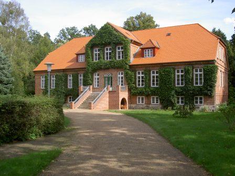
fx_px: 265
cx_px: 118
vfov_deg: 36.8
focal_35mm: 39
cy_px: 88
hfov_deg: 47.9
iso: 100
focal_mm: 8
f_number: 4.7
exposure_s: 1/312
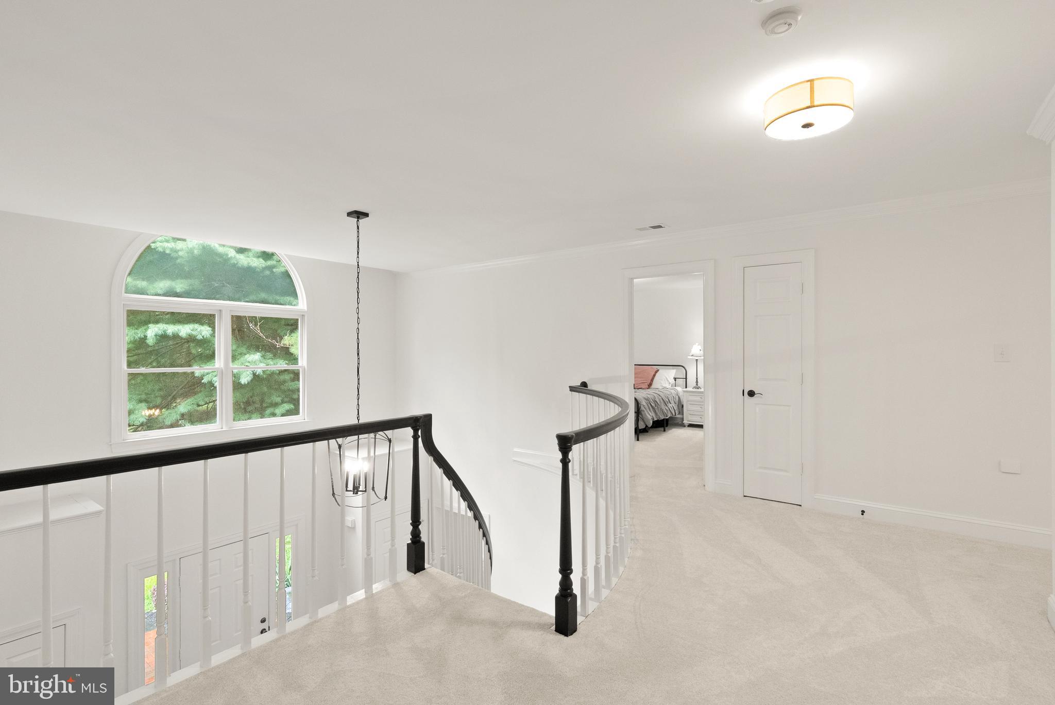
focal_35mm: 16
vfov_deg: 73.8
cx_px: 528
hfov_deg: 96.7
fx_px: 469
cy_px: 352
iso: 3200
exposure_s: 1/20
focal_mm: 16
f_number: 8
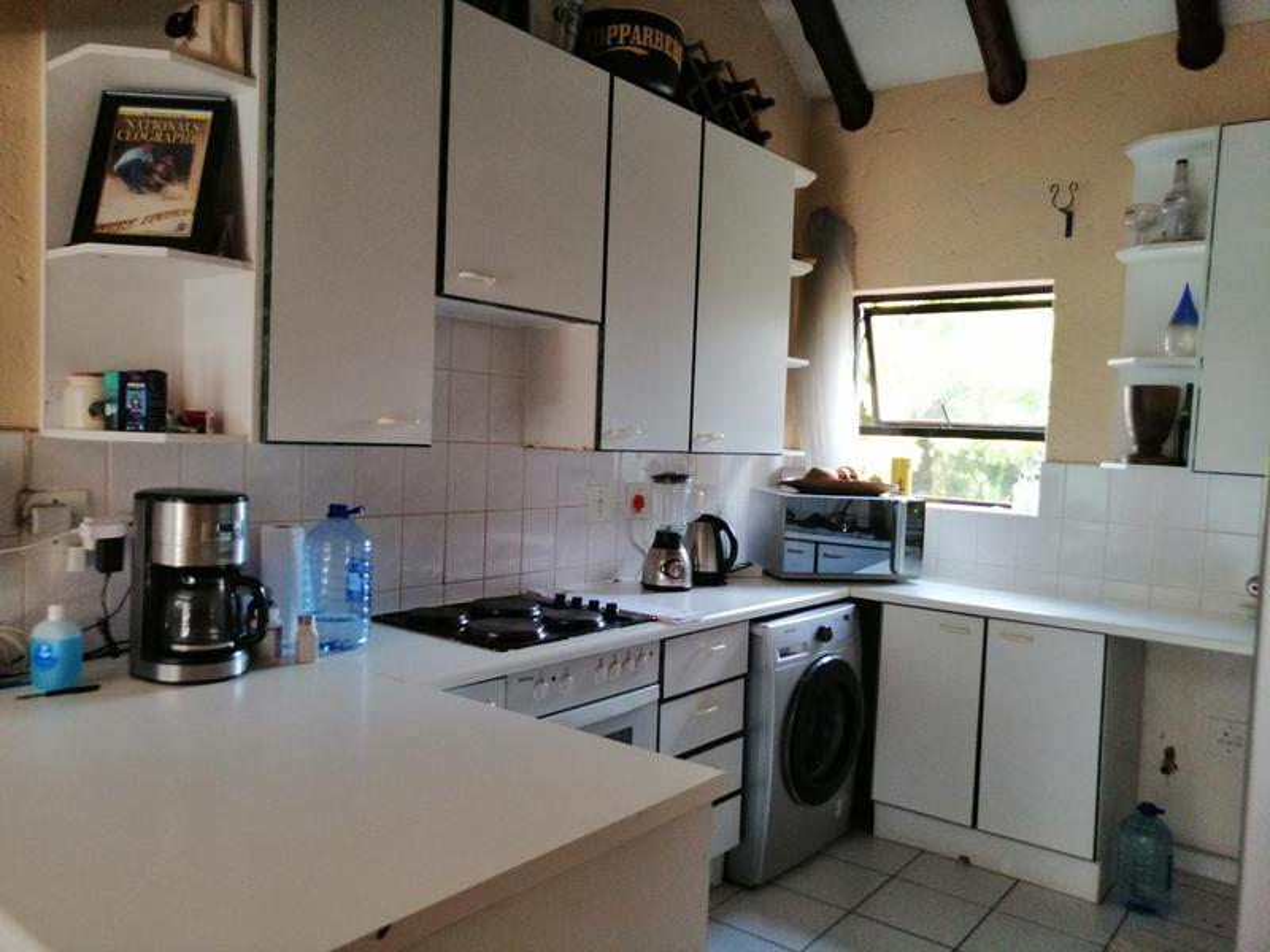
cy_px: 476
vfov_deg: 51.4
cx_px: 635
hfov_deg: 65.3
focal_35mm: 27
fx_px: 991
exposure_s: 1/100
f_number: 1.8
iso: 250
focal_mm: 3.95
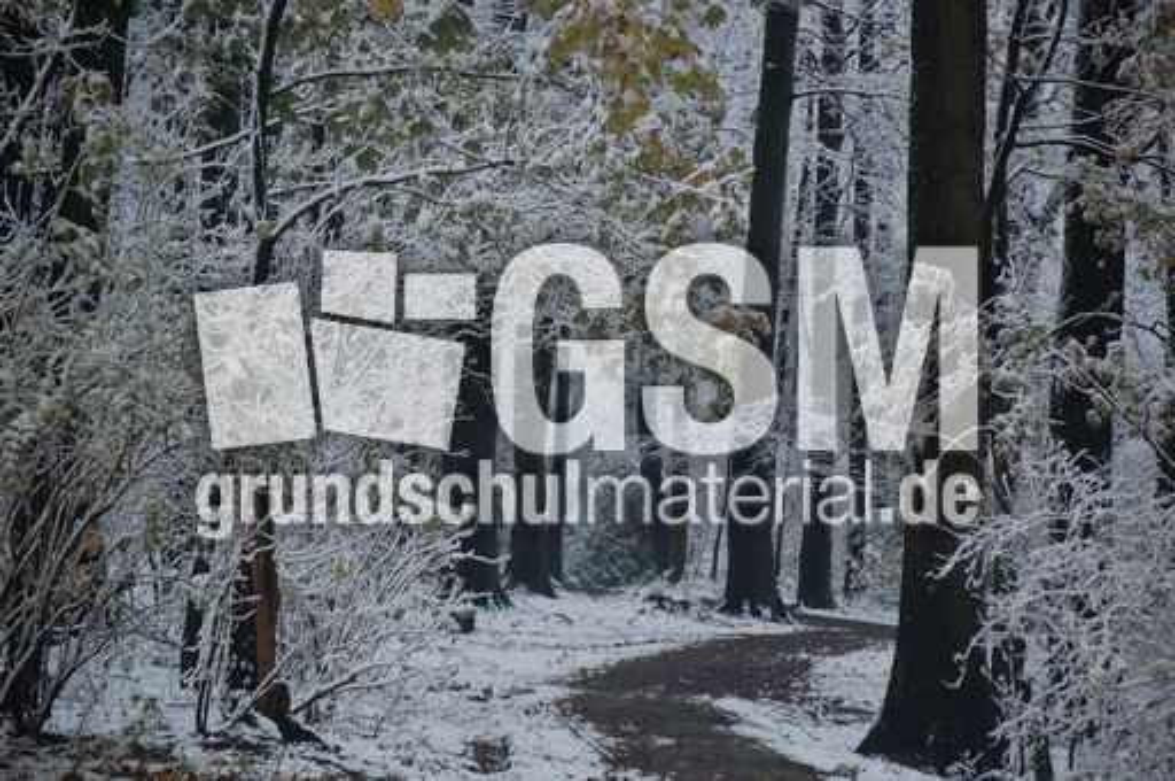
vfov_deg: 9.9
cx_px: 588
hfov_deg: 14.9
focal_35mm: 138
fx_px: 4498
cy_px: 390
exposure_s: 1/60
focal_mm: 92
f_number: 4.5
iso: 800
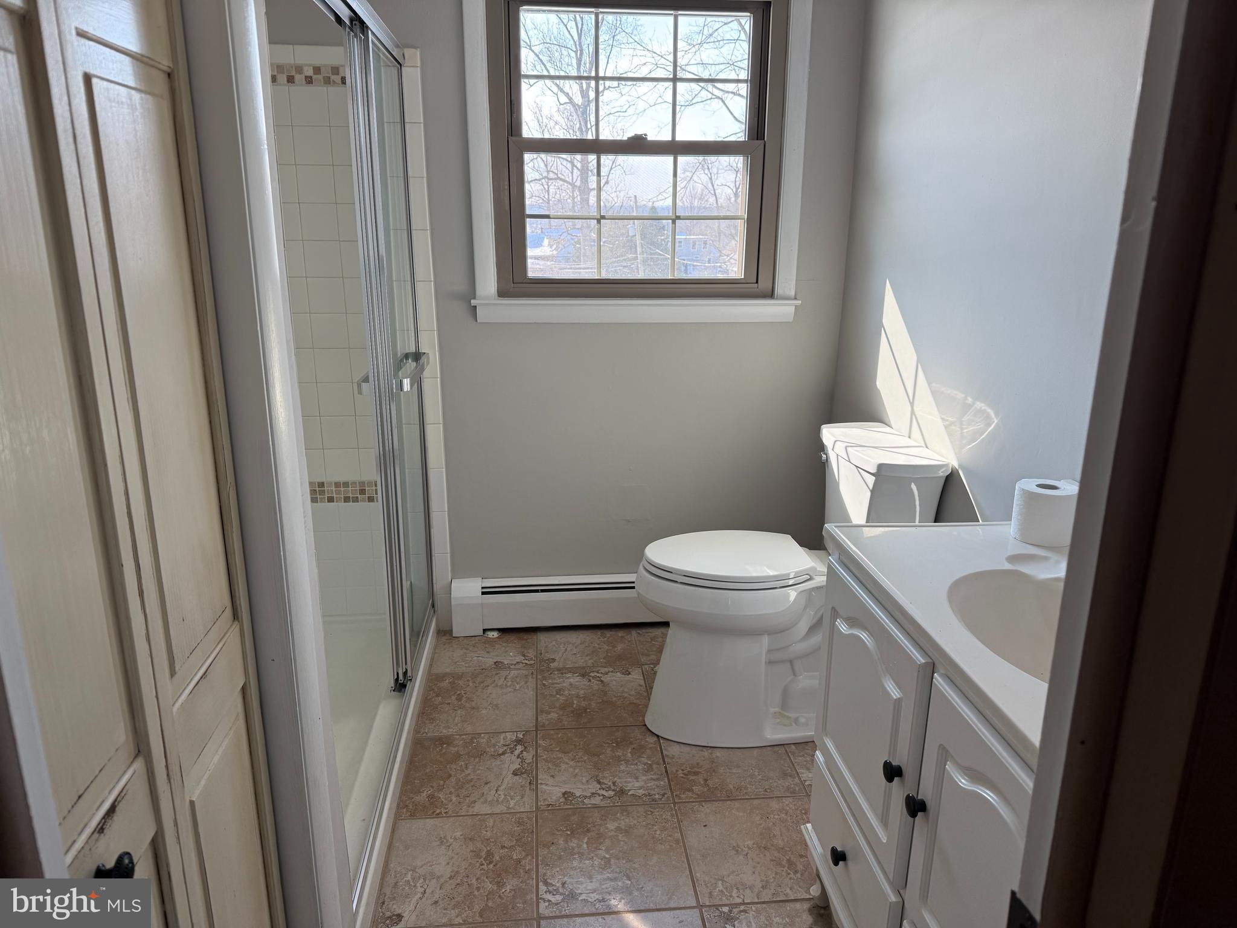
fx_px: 858
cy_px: 464
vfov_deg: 56.8
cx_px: 618
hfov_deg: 71.6
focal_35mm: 24
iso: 100
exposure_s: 1/262
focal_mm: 6.76
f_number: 1.78
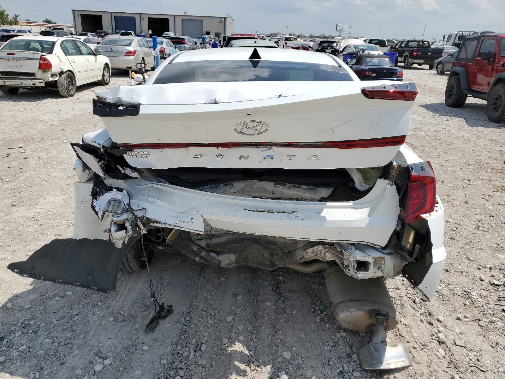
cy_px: 190
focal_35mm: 26
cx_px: 252
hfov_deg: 67.3
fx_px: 379
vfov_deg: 53.1
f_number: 1.5
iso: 50
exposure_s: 1/5000
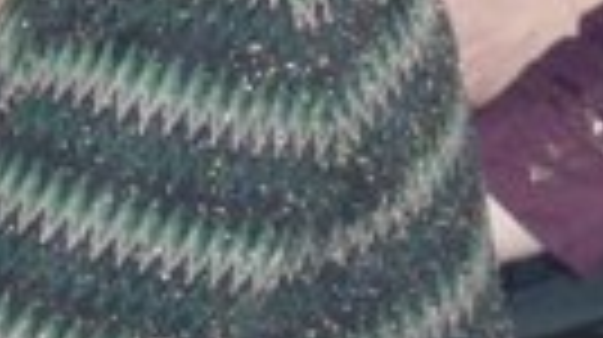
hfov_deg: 8.7
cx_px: 482
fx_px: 3945
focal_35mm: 247
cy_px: -27
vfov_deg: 4.9
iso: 309
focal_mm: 6.3
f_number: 3.5
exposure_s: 1/60
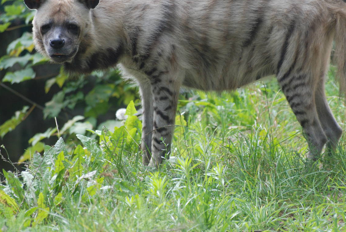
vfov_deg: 2.7
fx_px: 4918
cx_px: 204
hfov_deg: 4.0
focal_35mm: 511
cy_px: 80
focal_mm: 240
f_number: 5.3
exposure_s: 1/320
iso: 400
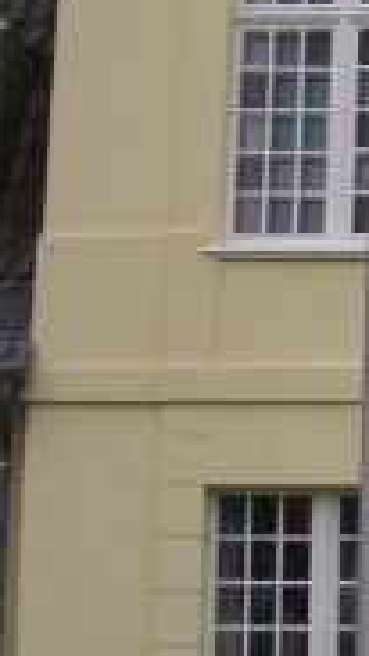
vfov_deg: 17.1
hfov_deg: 9.0
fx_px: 2173
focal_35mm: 125
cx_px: 774
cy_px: 190
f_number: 4.3
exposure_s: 1/160
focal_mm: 5.8
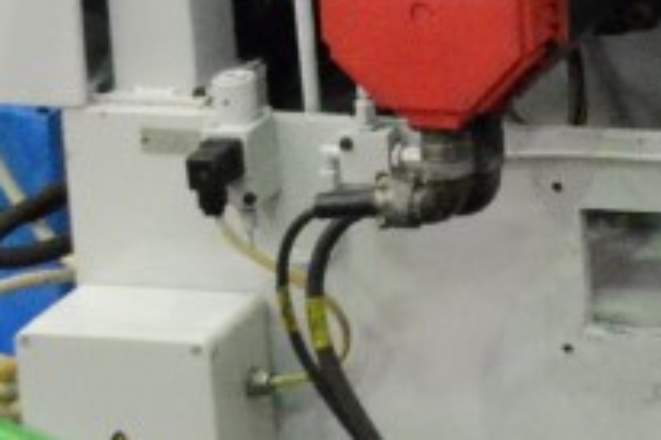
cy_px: -585
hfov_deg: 10.8
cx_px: 1298
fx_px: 3192
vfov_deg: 7.4
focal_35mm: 174
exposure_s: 1/160
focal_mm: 22
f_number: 6.3
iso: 6400
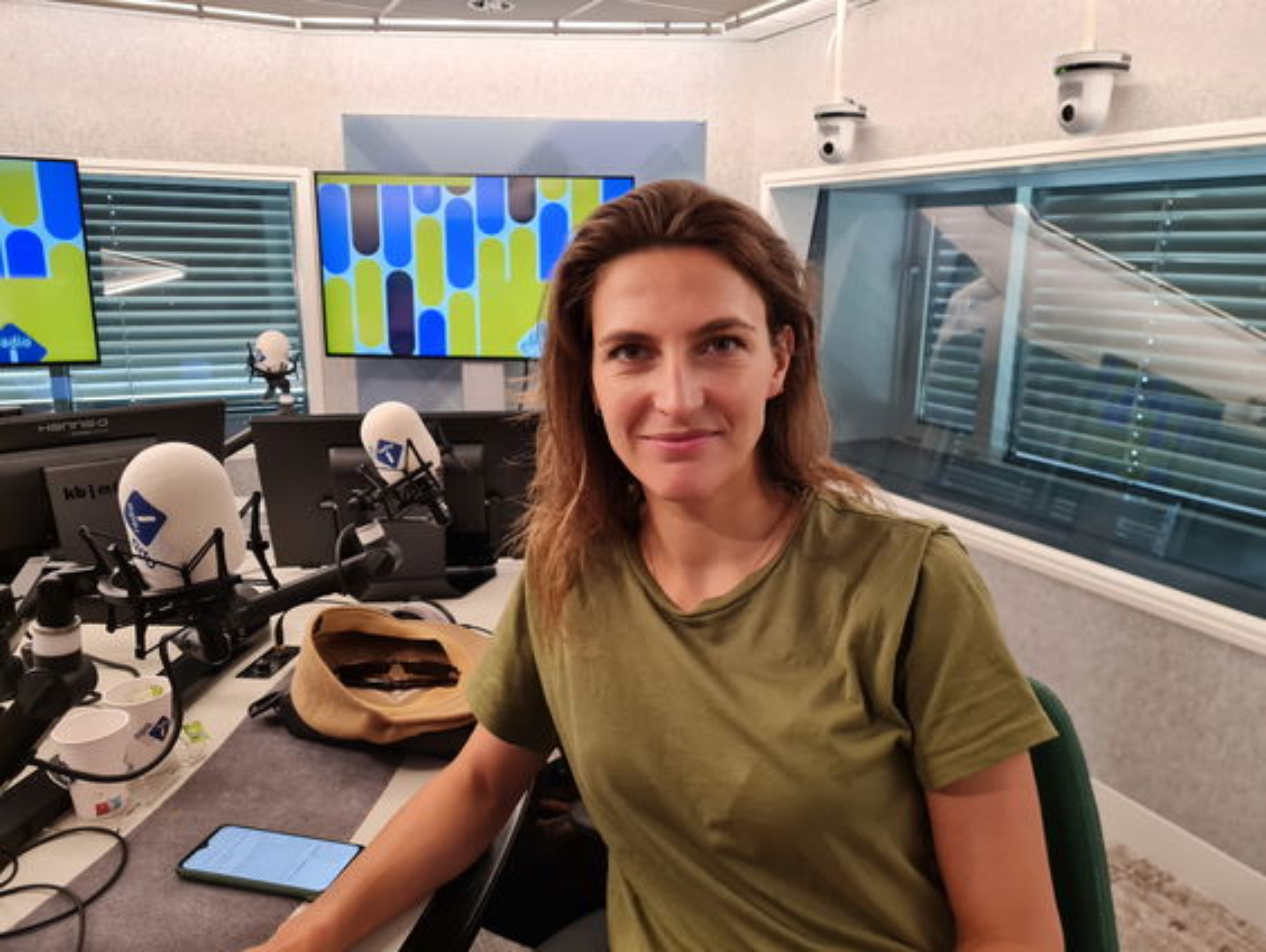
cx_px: 633
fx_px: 952
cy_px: 476
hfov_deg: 67.3
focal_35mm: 26
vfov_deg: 53.1
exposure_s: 1/50
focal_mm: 5.4
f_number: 1.8
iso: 250
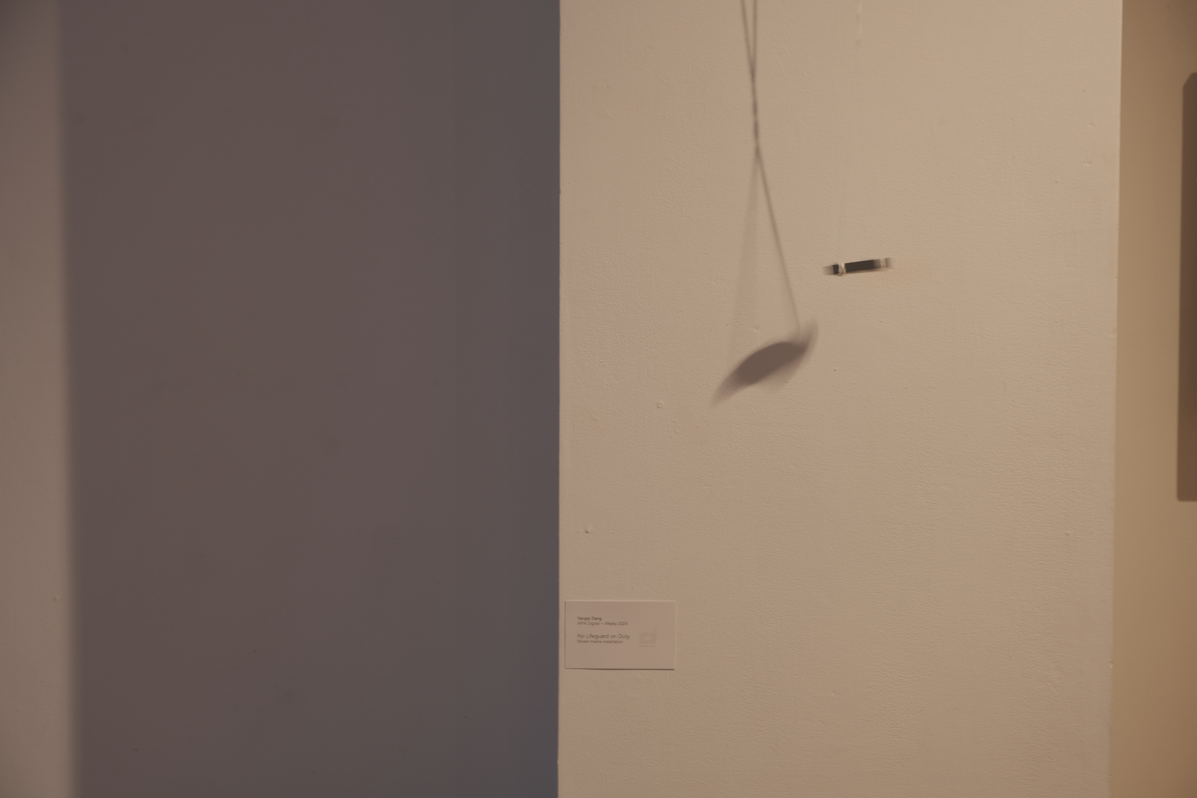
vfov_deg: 24.2
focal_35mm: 56
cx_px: 598
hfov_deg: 35.6
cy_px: 399
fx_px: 1862
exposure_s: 1/8
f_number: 5.6
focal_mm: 37.4
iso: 160
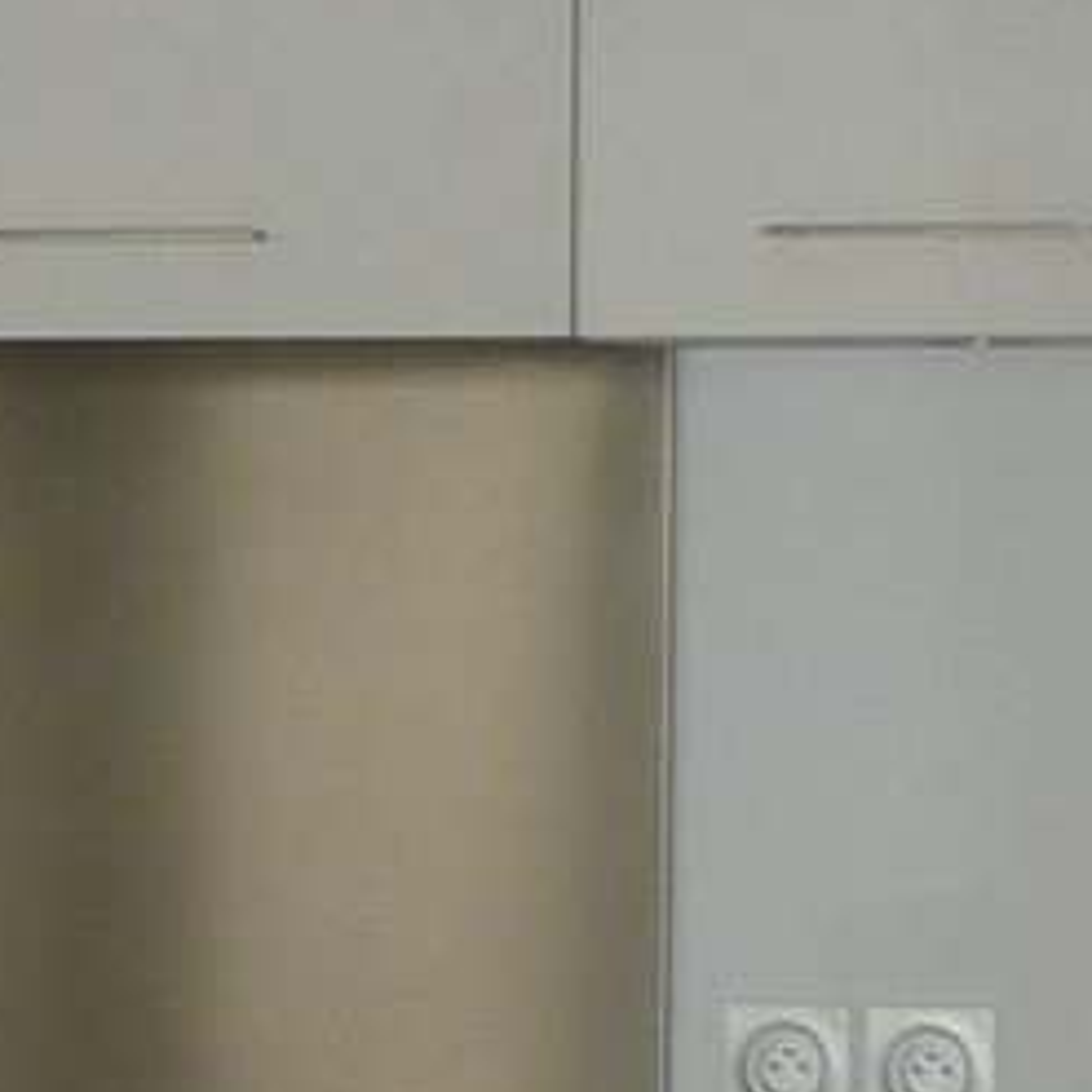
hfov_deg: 7.5
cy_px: 937
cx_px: -809
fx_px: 8102
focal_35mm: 227
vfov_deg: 7.7
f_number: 2.8
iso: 100
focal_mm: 5.5
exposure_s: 1/30
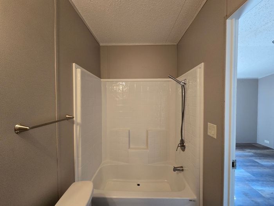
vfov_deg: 89.9
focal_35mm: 13
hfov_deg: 106.2
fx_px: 103
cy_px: 103
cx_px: 137
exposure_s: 1/60
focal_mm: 2.2
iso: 250
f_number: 2.2
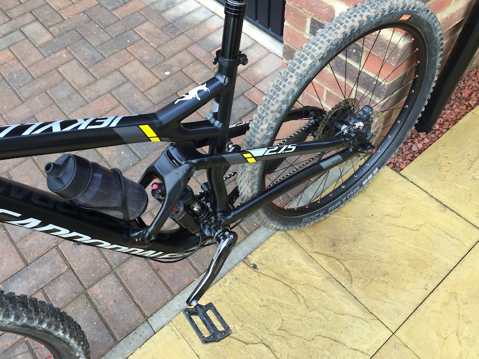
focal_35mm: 29
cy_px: 180
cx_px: 240
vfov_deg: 48.2
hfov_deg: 61.7
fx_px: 401
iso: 40
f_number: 2.2
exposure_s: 1/50
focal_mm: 4.15
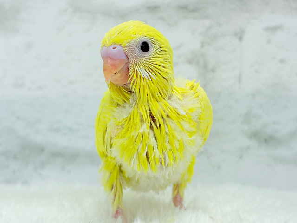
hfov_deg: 36.8
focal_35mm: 52
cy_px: 112
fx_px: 446
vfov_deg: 28.0
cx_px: 148
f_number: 1.6
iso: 32
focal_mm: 5.96
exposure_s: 1/50
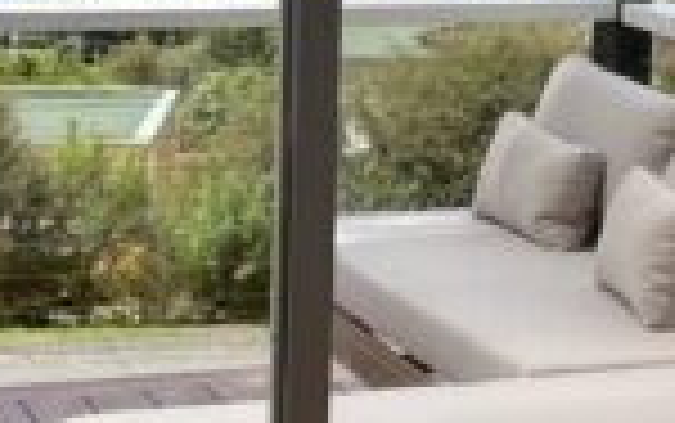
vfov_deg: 9.2
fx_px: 2596
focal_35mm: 141
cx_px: 680
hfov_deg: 14.6
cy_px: -68
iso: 50
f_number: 1.6
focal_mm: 5.1
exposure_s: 1/2967
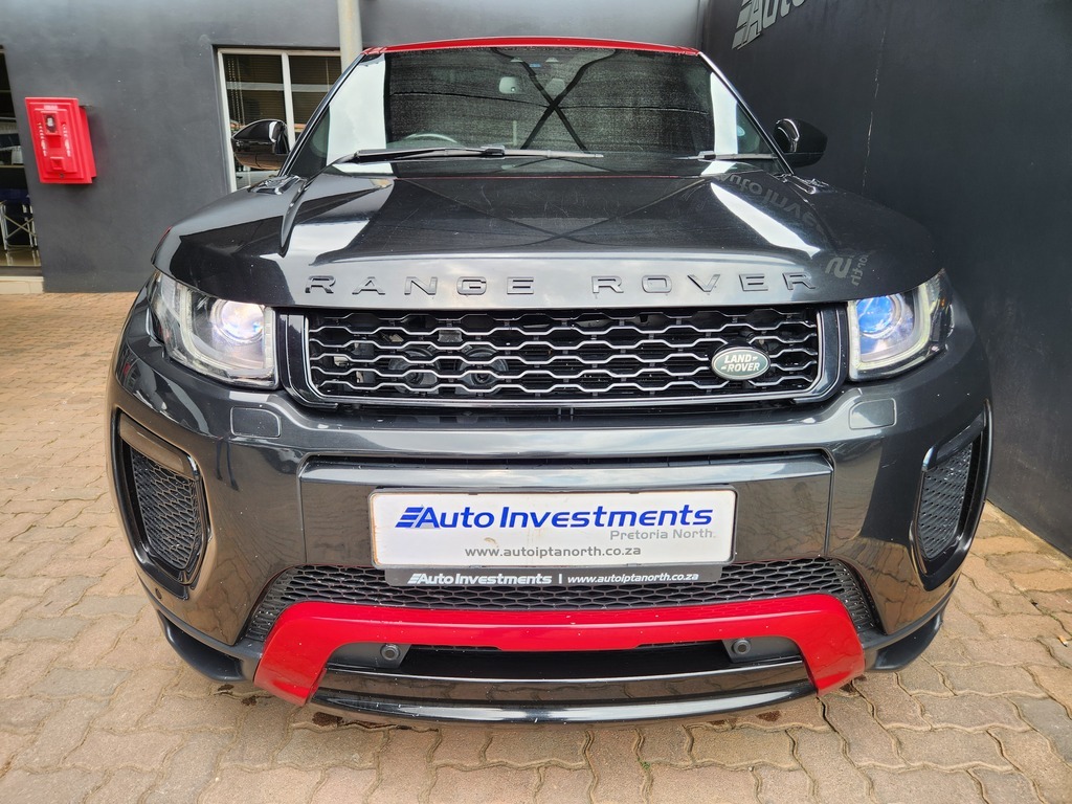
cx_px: 536
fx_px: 712
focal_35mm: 23
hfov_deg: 73.9
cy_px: 402
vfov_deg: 58.9
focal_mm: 5.4
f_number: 1.8
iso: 20
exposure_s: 1/207
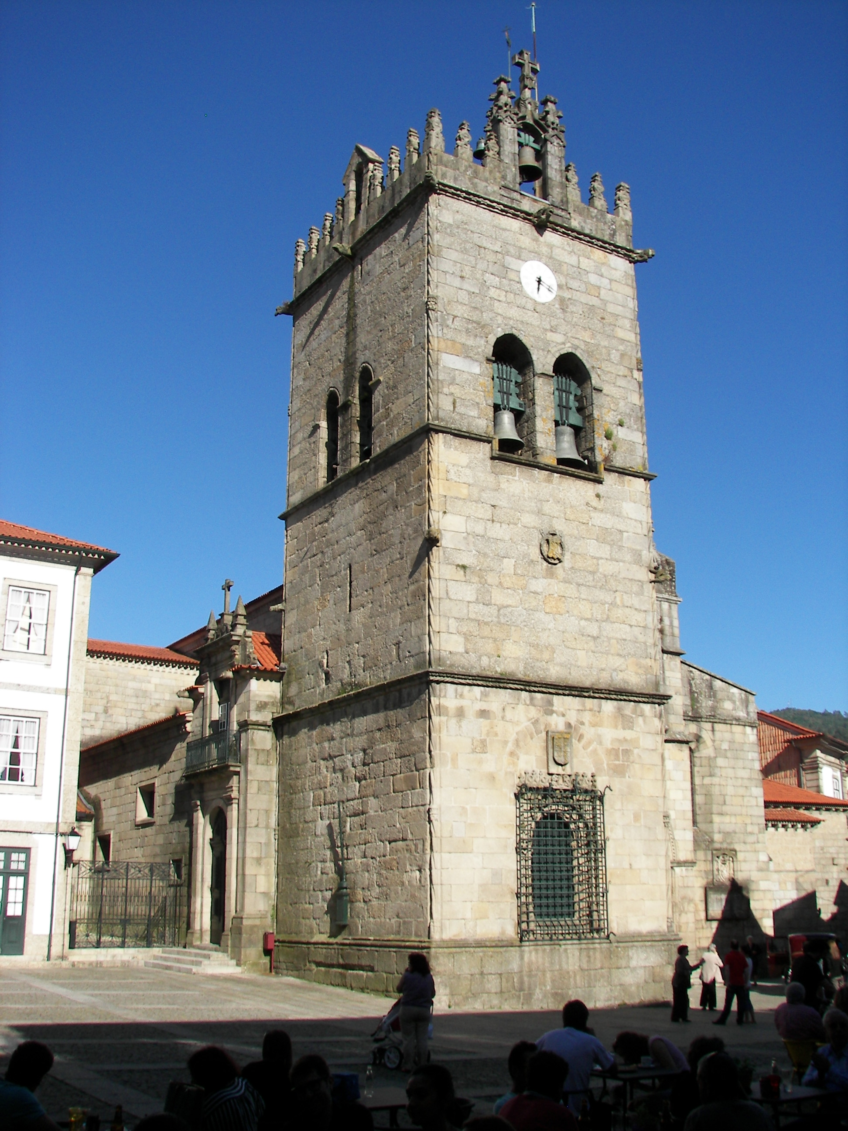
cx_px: 424
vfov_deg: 51.4
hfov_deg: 39.7
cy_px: 566
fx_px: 1176
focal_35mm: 36
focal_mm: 6
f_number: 4
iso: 50
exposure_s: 1/640
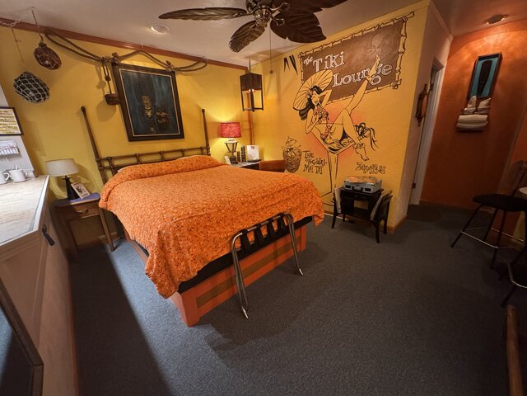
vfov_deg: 85.7
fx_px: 213
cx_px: 264
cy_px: 198
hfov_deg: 102.1
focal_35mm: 14
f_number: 2.2
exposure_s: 1/60
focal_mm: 2.22
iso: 1000
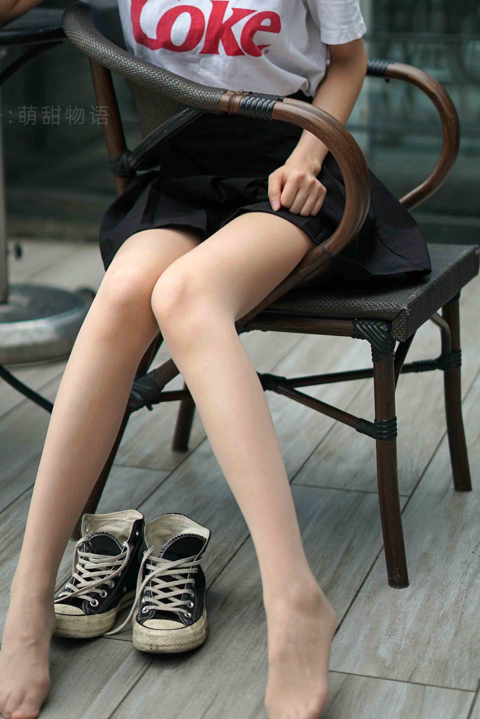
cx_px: 175
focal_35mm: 75
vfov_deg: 26.8
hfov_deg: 18.2
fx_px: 1498
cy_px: 245
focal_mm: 50
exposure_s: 1/5000
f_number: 1.8
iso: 200
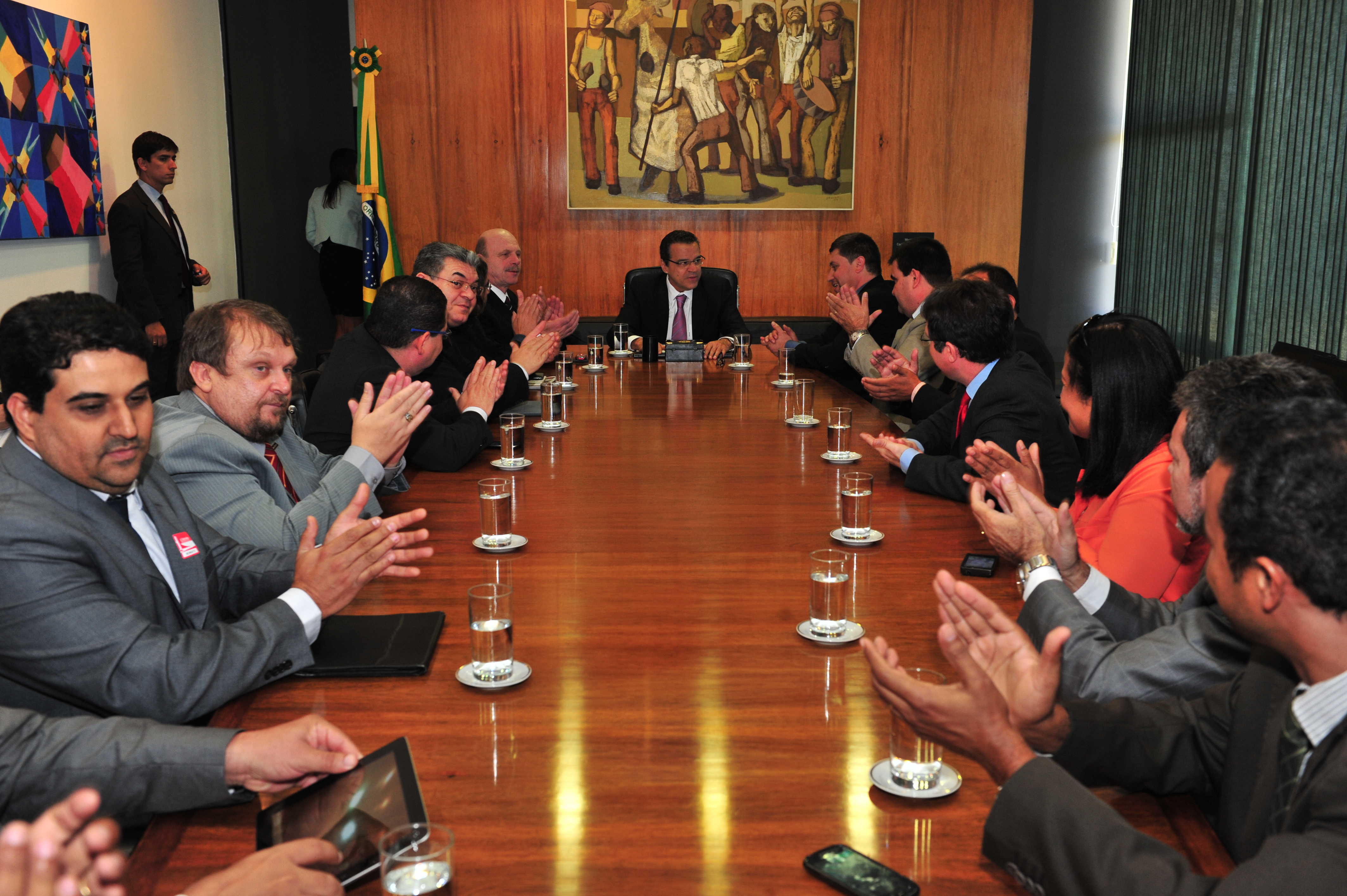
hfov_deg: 54.5
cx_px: 674
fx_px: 1309
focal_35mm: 35
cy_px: 448
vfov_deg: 37.8
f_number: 5.6
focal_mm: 35
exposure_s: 1/60
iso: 800
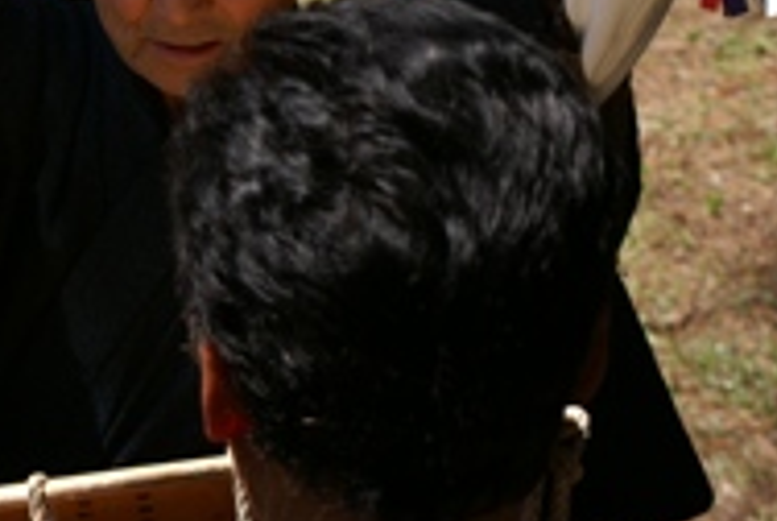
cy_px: 103
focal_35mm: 214
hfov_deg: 9.5
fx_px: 4626
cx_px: 29
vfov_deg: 6.4
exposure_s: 1/500
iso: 100
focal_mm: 60
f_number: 5.6
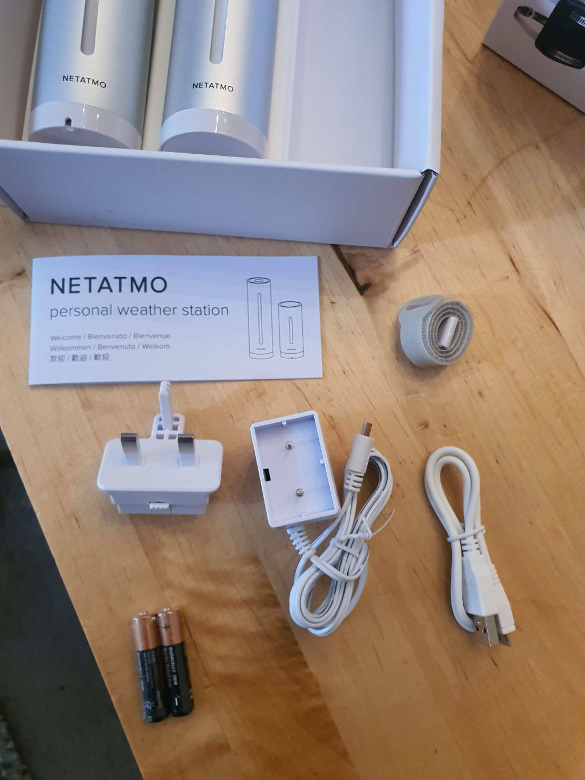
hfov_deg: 53.1
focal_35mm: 26
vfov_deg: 67.3
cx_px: 292
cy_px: 390
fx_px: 586
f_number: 2.4
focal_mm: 4.3
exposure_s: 1/50
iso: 500
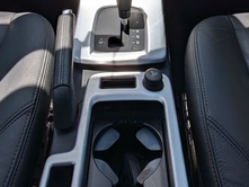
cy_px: -143
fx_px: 338
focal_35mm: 47
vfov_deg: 21.4
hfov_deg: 40.4
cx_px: 128
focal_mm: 1.95
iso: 43
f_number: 2.2
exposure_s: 1/971
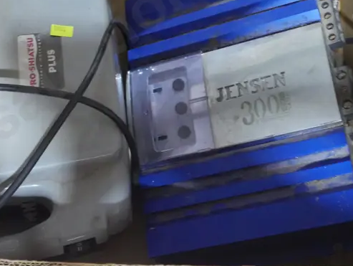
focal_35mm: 83
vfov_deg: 17.7
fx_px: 847
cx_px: 63
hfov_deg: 23.1
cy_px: 76
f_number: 4.5
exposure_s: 1/40
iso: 3200
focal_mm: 20
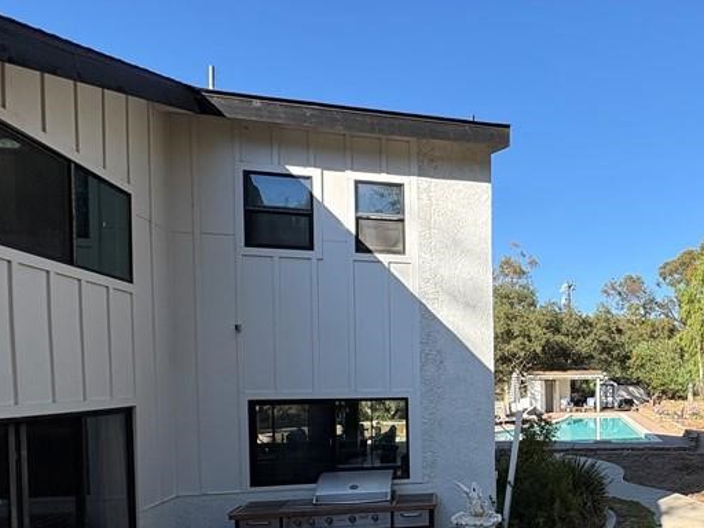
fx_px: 569
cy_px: 396
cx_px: 609
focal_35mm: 28
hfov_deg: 56.4
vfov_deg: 47.9
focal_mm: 2.22
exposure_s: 1/1094
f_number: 2.2
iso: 40
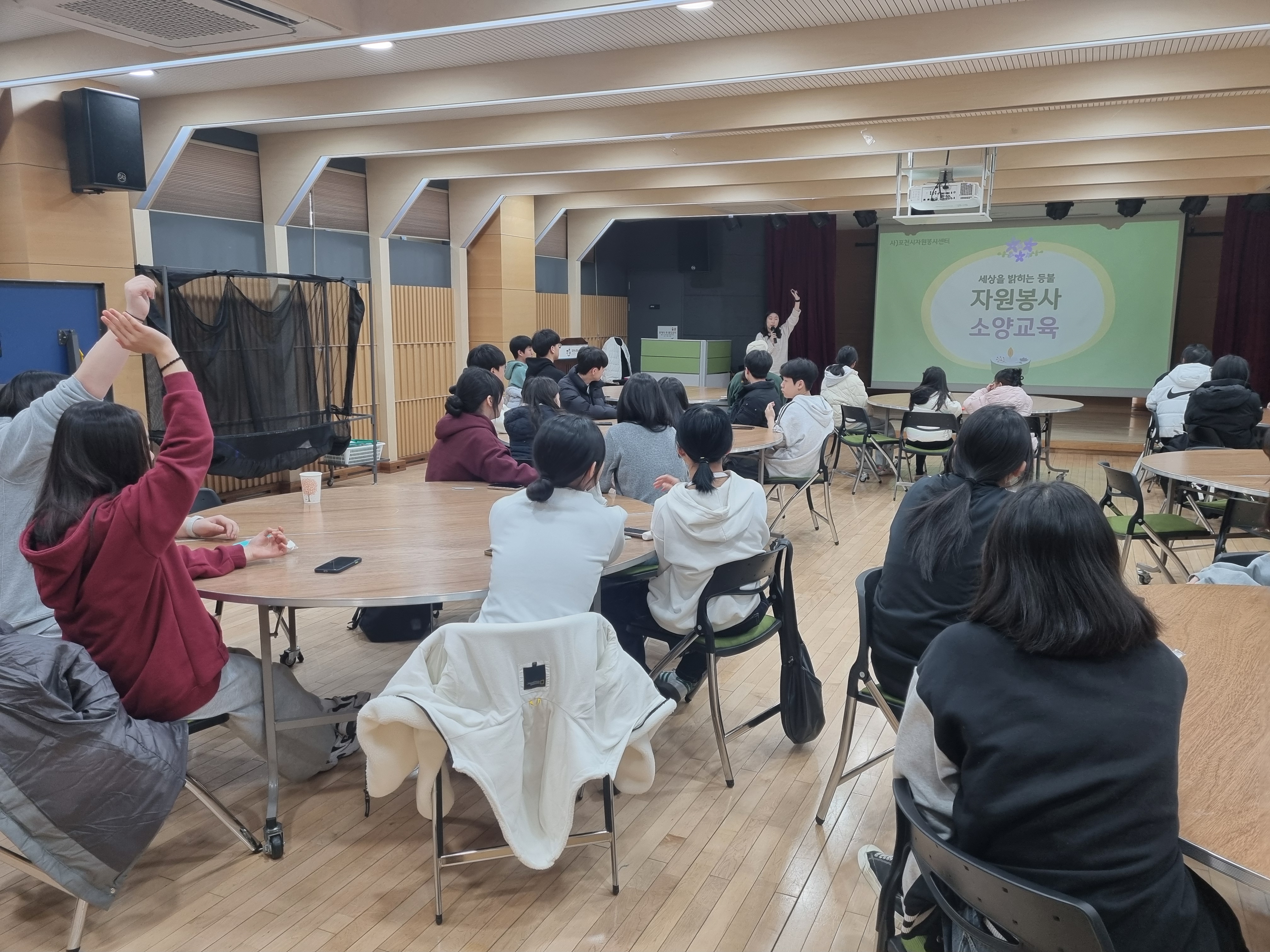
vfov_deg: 53.1
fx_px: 954
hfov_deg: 67.3
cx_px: 635
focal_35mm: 26
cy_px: 476
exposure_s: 1/120
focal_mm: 5.4
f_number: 1.8
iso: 160
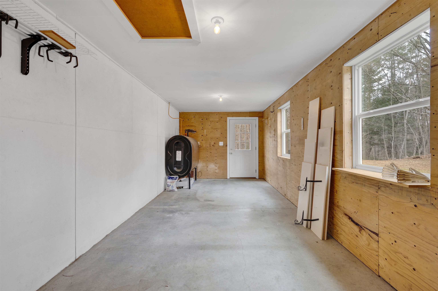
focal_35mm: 16
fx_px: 188
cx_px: 219
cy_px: 146
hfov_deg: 98.6
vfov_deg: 75.4
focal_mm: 15.5
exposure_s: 1/2
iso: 250
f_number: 7.1
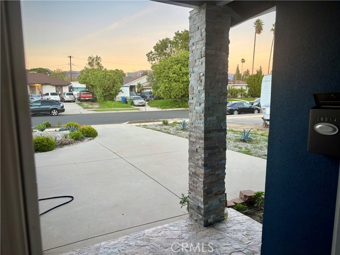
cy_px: 128
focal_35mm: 26
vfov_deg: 53.1
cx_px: 170
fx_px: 255
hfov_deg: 67.3
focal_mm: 5.96
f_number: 1.6
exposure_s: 1/120
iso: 125
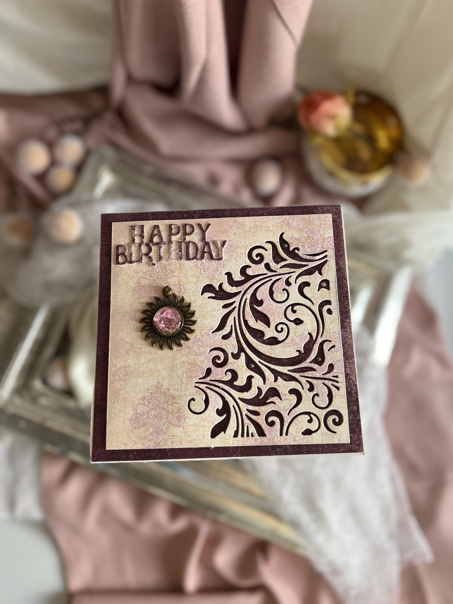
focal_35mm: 26
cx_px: 226
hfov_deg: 53.1
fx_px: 454
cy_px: 302
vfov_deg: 67.3
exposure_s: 1/108
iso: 125
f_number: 1.5
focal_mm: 5.7
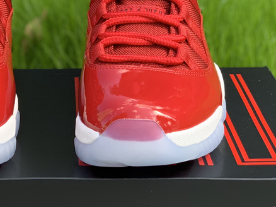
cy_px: 50
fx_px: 805
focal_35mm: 101
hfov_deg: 19.2
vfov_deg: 14.6
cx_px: 46
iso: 20
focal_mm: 6
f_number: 2.4
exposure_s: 1/122
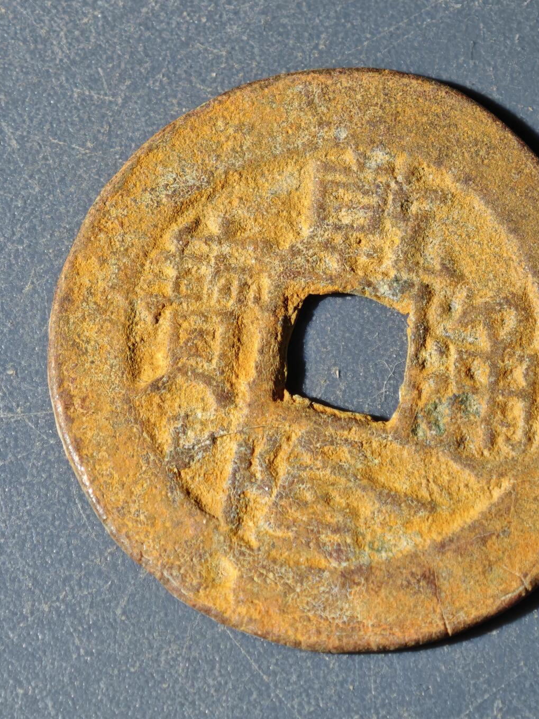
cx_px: 323
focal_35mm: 147
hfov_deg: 10.1
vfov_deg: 13.4
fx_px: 3052
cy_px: 307
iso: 200
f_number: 2
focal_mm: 9
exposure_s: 1/100
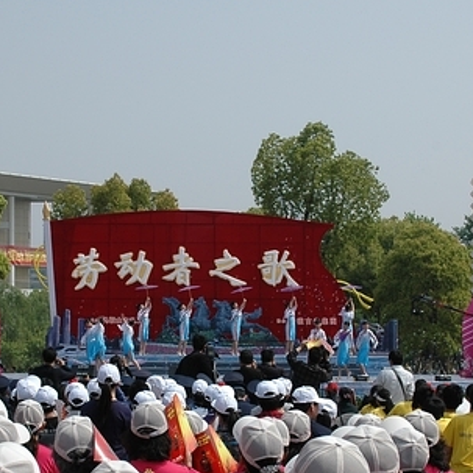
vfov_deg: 18.4
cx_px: 175
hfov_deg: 18.5
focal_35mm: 94
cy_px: 327
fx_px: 1453
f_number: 10
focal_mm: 32
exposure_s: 1/400
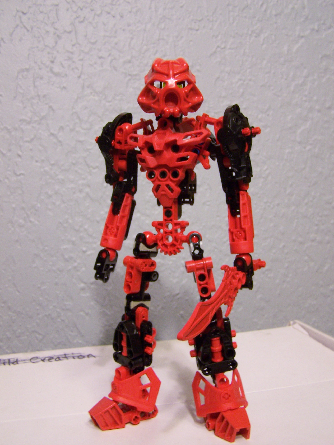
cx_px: 167
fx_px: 489
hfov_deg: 37.7
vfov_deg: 49.0
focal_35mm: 38
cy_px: 222
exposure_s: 1/10
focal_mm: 6.3
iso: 140
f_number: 2.8
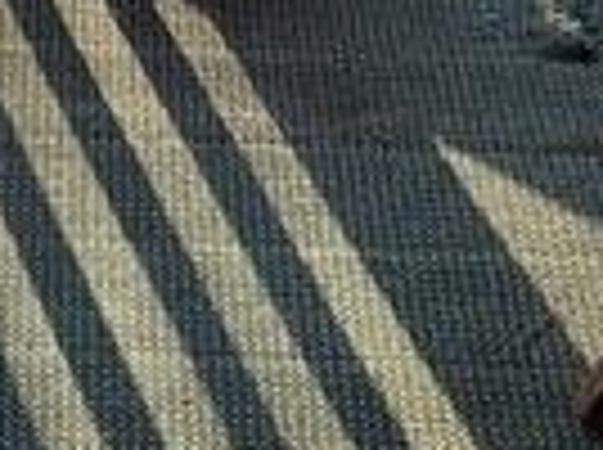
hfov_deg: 9.9
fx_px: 3460
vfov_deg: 6.6
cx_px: -32
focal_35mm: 199
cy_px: -972
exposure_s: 1/577
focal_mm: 5.4
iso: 40
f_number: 1.8
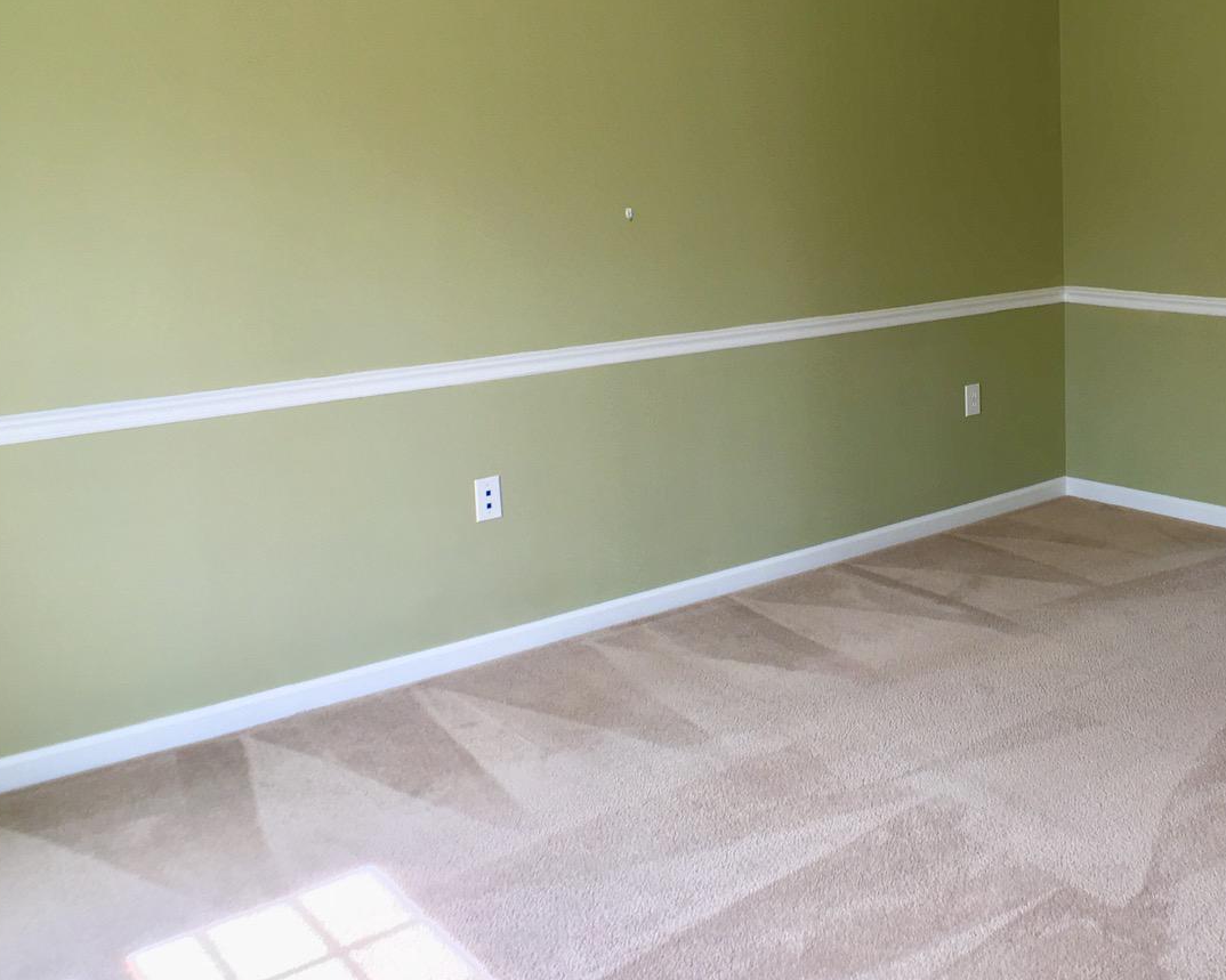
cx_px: 987
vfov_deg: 27.9
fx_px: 1959
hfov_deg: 33.7
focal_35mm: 54
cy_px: 323
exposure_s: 1/60
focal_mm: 4.15
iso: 32
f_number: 2.2
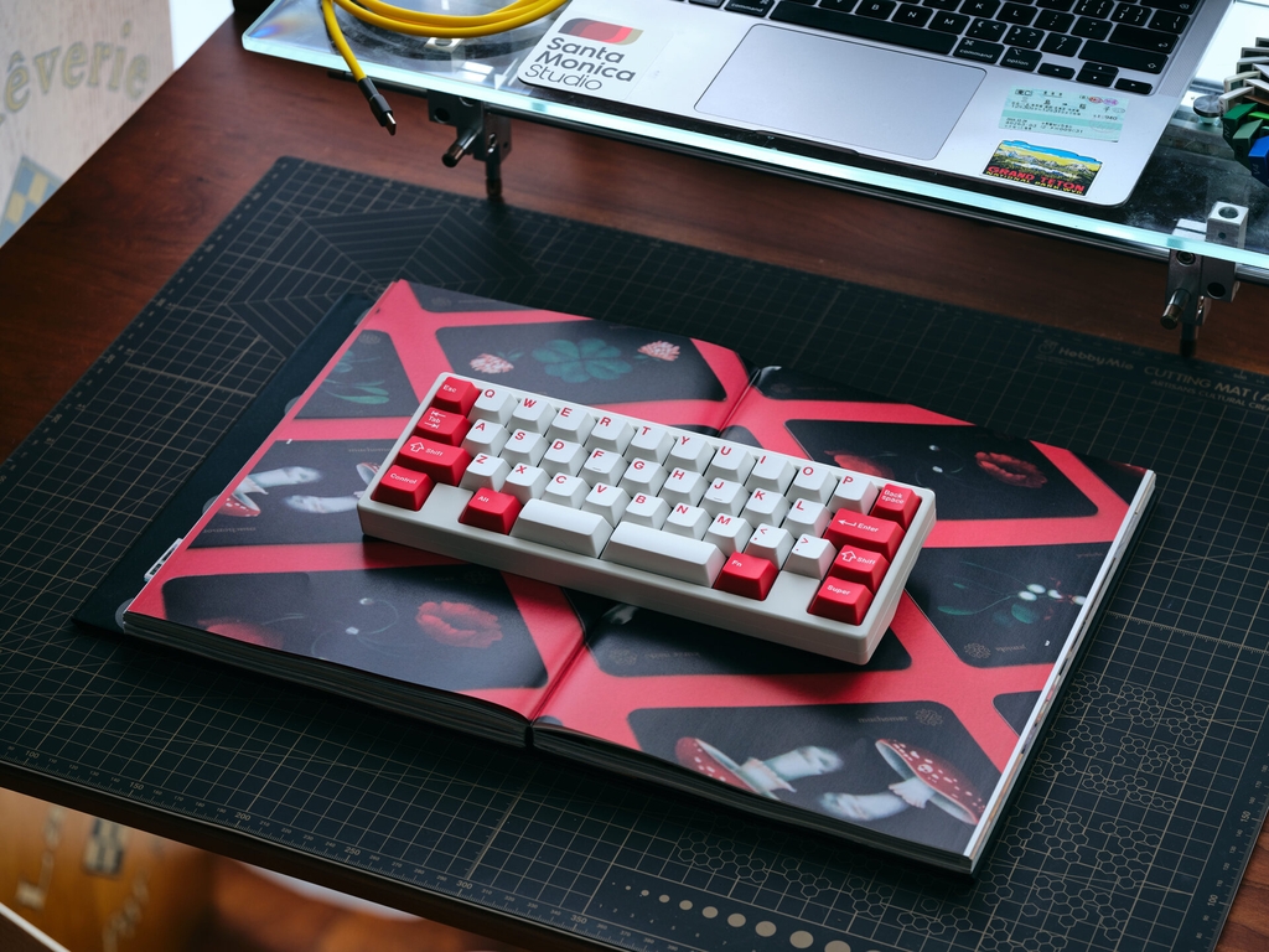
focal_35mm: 87
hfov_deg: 22.5
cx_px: 634
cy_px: 476
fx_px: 3189
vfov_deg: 17.0
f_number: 5.6
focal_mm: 110
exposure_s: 1/30
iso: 400
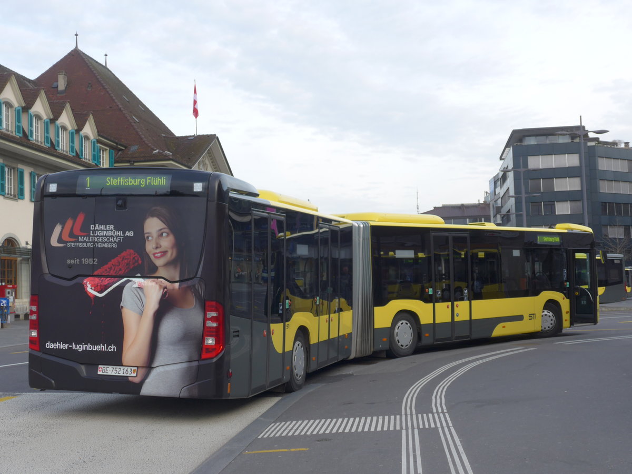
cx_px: 316
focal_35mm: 49
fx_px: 895
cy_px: 237
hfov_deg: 38.9
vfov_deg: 29.7
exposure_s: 1/160
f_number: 3.2
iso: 80
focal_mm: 10.1
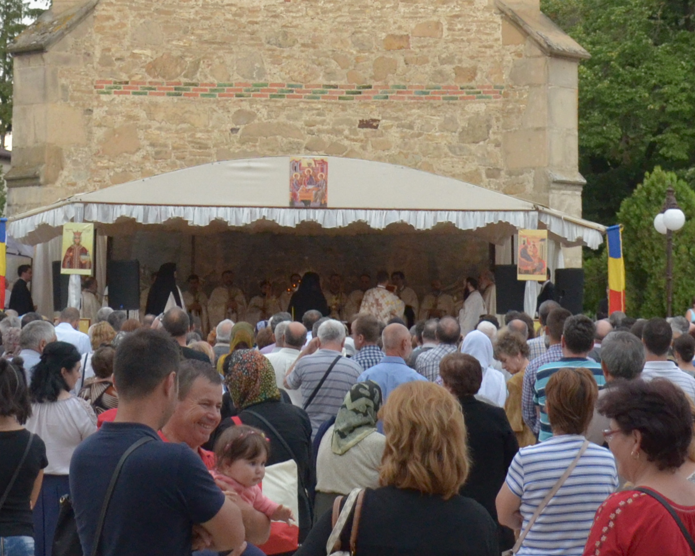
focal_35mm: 97
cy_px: -18
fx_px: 1995
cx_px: 329
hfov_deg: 19.8
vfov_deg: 15.5
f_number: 4
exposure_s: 1/800
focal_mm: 20
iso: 1250
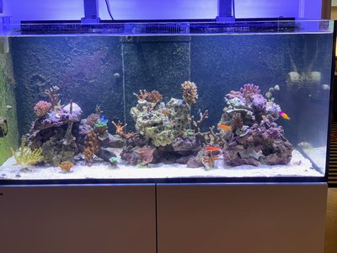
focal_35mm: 52
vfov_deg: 28.0
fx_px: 506
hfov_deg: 36.8
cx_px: 168
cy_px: 126
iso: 160
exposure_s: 1/50
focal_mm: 6
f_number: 2.4
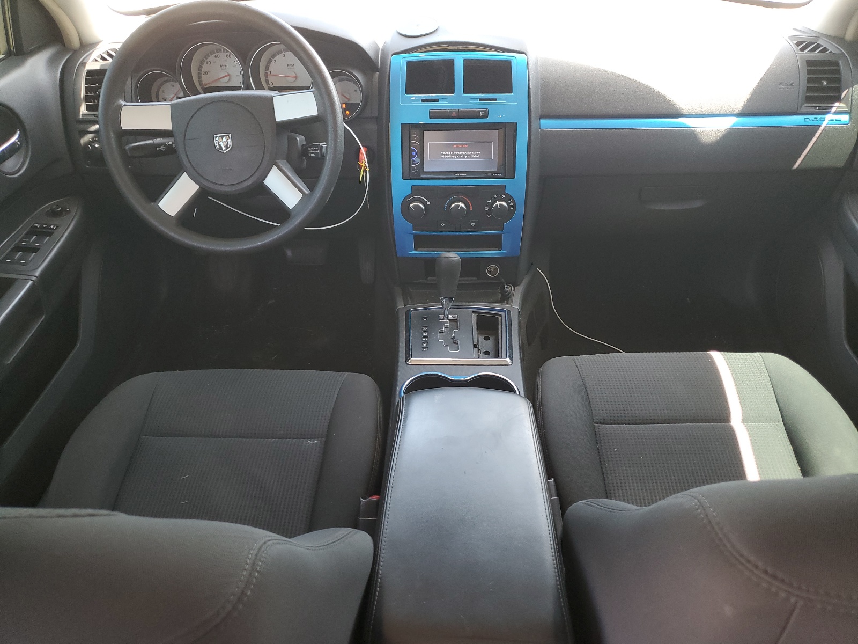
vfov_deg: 53.1
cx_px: 429
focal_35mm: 26
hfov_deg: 67.3
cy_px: 322
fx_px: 644
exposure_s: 1/120
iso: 76
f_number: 1.5
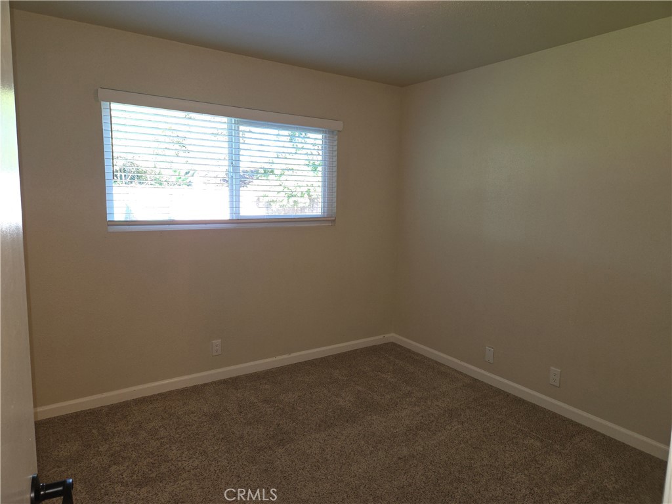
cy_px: 252
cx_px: 336
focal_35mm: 23
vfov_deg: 58.9
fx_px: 446
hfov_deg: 73.9
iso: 100
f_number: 1.8
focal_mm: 5.4
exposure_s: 1/60
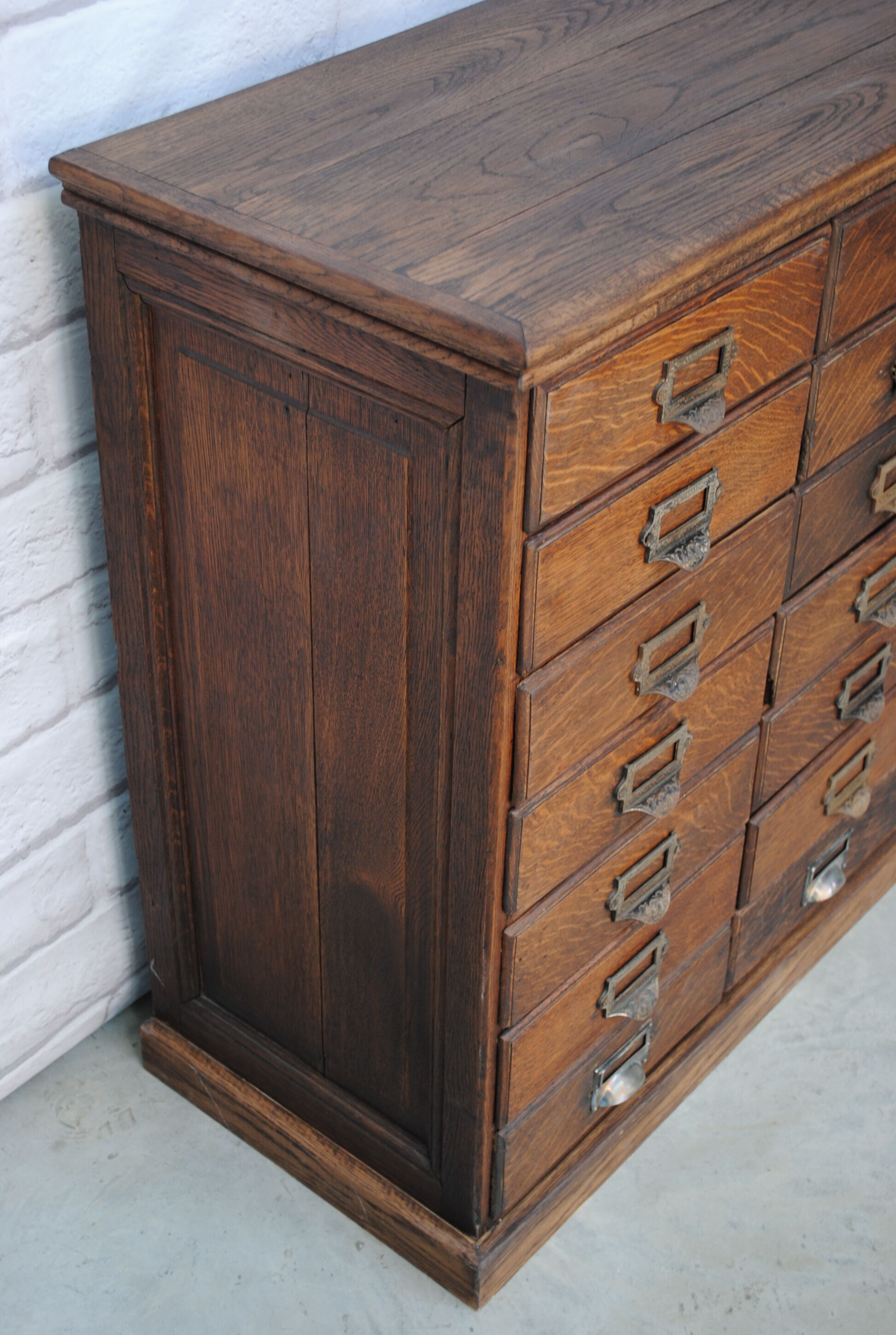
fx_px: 1951
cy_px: 668
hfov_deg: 25.9
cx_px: 448
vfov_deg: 37.8
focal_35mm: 52
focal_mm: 35
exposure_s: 1/30
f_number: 5
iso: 200
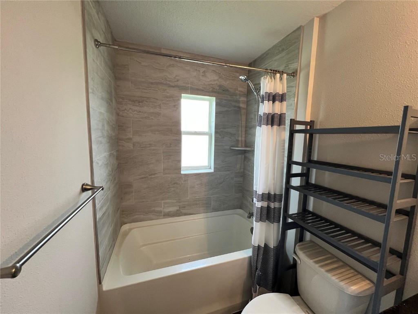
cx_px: 209
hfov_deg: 106.2
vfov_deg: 89.9
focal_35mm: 13
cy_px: 157
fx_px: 157
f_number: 1.8
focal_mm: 1.57
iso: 200
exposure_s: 1/120
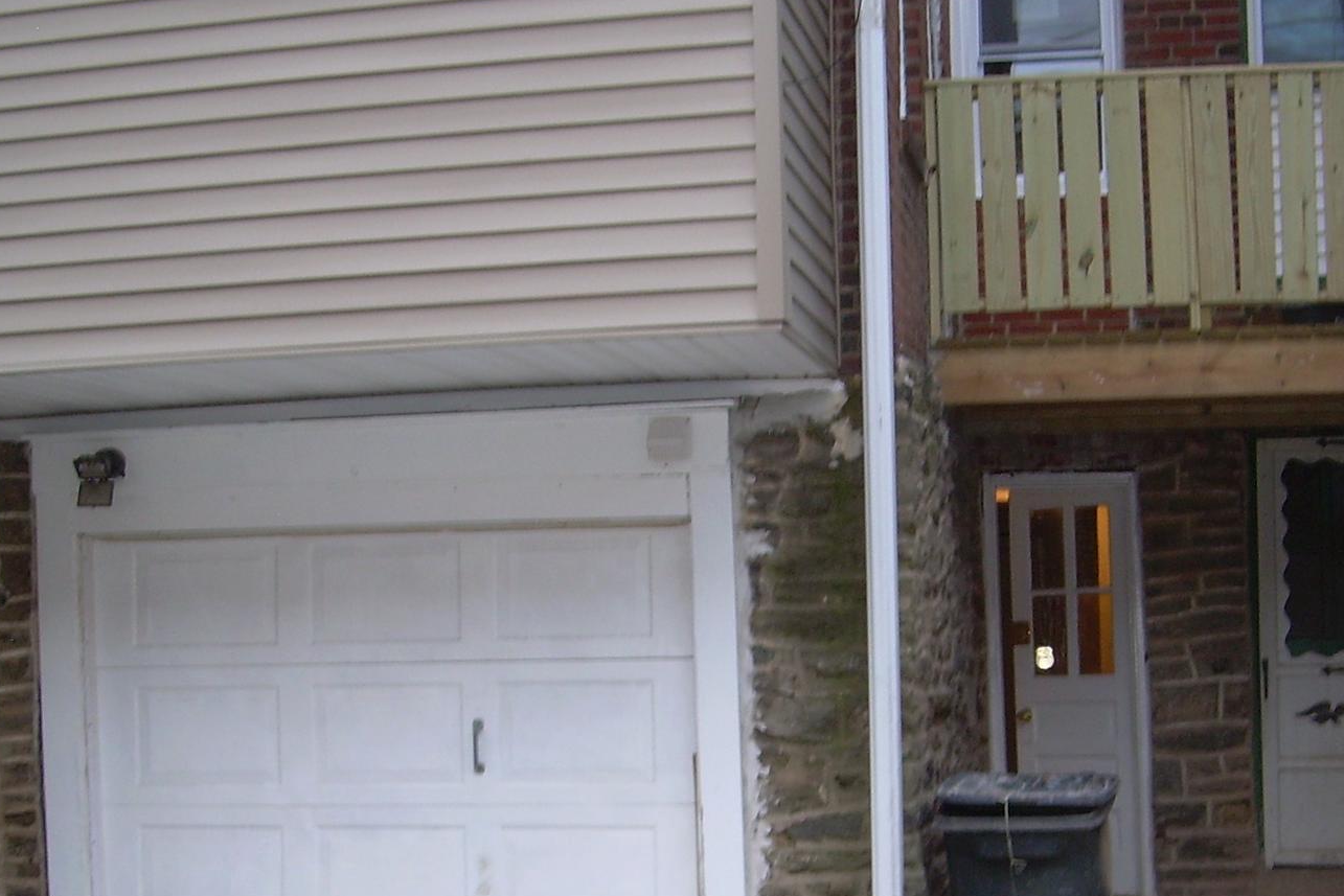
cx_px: 758
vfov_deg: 21.4
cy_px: 644
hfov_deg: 31.9
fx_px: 2352
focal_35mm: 63
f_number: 2.8
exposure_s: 1/30
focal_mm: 6.3
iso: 50
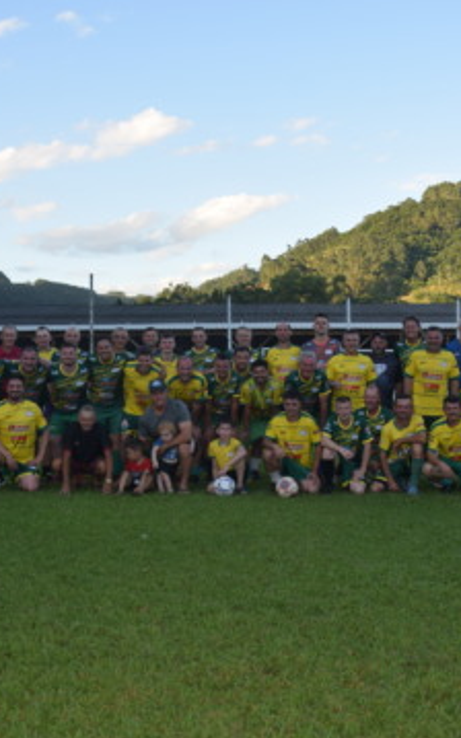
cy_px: 373
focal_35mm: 42
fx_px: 845
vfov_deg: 47.2
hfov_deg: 30.5
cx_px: 204
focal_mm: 18
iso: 100
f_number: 5.6
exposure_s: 1/125
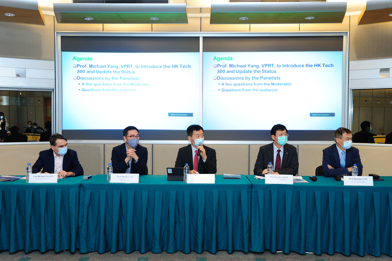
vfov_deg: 33.4
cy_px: 130
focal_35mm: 40
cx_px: 196
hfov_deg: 48.5
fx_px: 435
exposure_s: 1/60
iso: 800
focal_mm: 40
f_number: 5.6
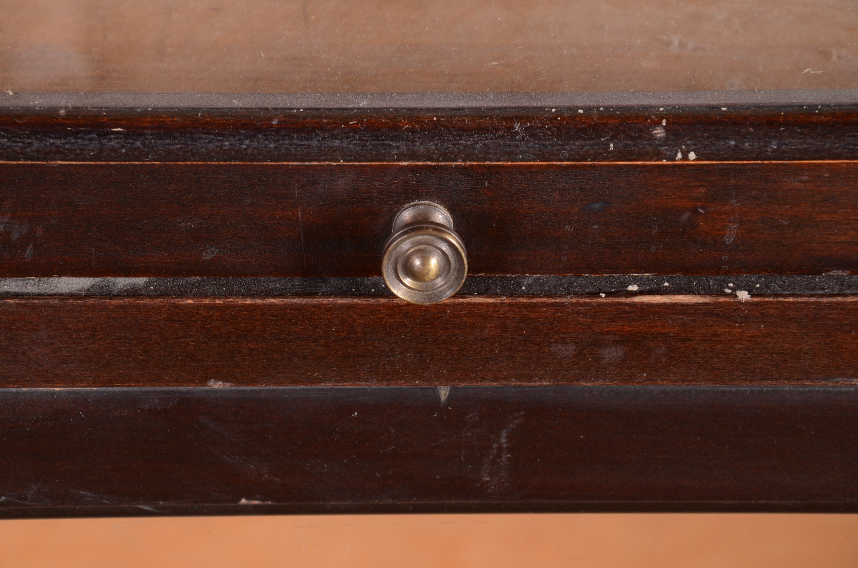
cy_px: 284
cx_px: 429
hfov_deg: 13.1
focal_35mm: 158
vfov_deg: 8.7
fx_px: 3746
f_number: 10
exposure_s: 1/100
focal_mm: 105
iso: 160
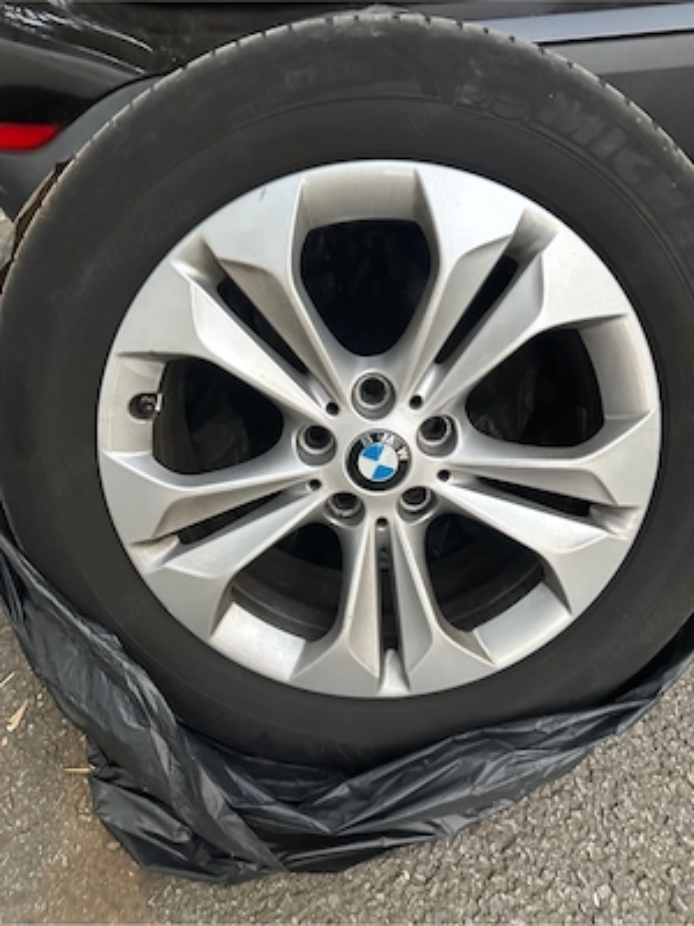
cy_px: 463
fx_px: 642
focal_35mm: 24
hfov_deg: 56.8
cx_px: 347
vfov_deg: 71.6
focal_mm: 6.86
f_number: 1.78
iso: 1000
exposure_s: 1/55
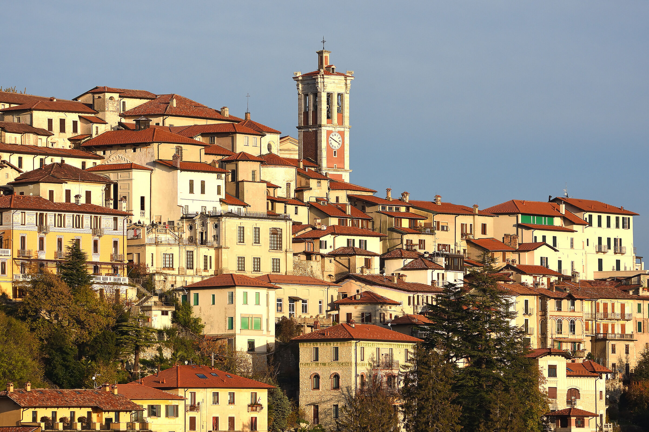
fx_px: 4056
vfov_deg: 6.1
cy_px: 216
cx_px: 324
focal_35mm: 225
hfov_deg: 9.1
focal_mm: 150
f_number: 6.3
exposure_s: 1/800
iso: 200
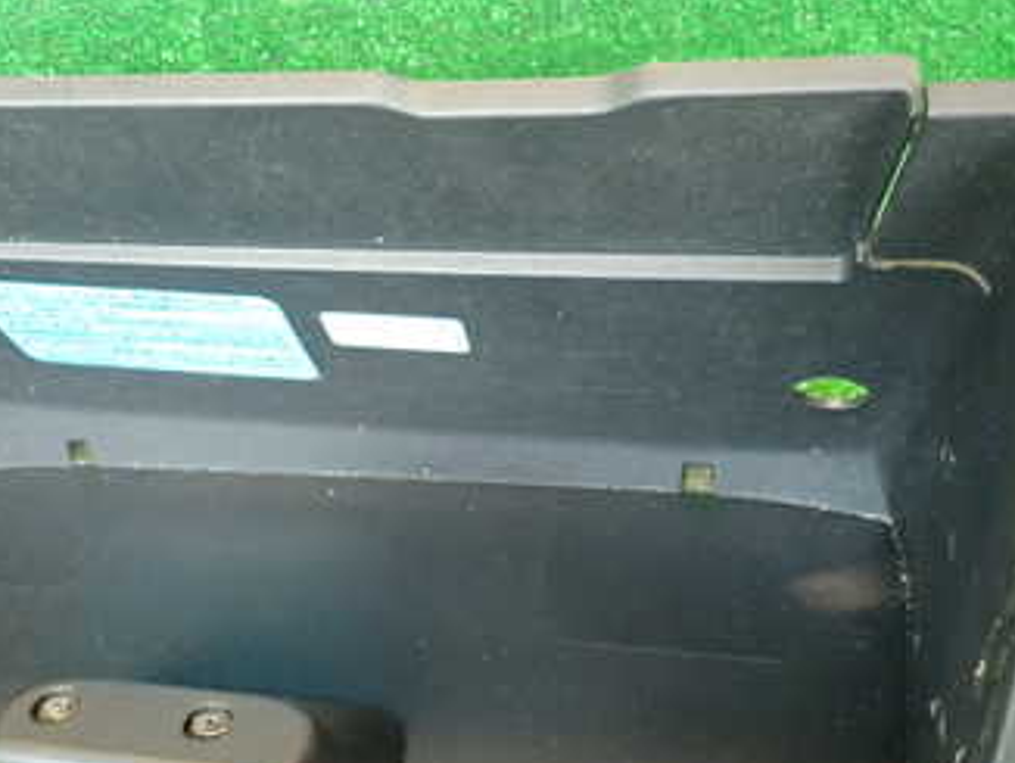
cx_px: 321
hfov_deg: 40.6
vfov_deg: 31.2
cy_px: 539
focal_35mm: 46
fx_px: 1350
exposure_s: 1/30
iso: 320
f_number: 2
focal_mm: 4.5
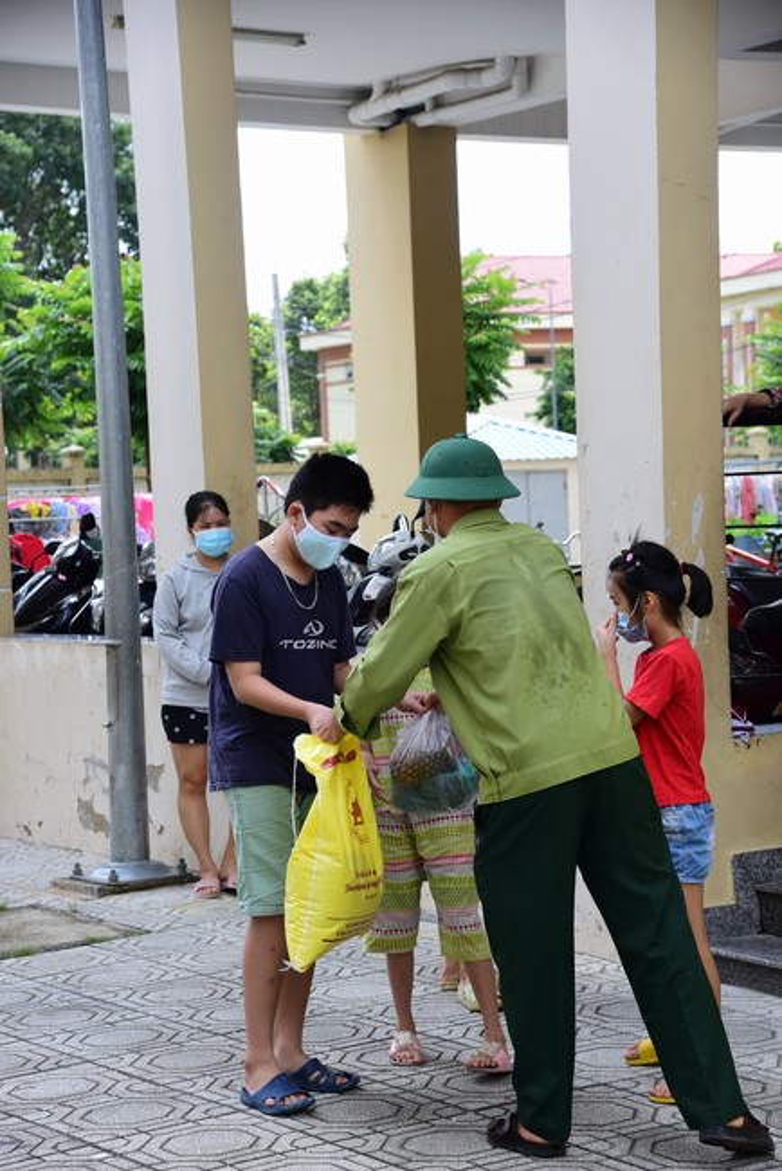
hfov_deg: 17.5
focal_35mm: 78
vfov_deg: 26.0
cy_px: 586
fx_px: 2539
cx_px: 391
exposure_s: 1/160
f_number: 7.1
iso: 200
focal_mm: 78
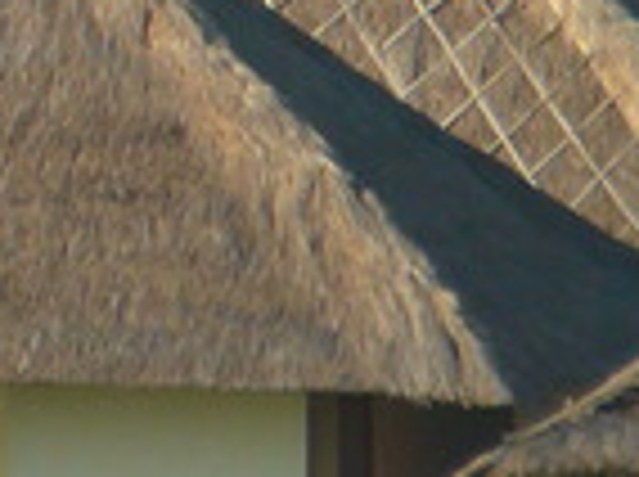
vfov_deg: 0.8
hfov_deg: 1.0
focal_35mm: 1938
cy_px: -680
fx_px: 35714
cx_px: -1035
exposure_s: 1/500
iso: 80
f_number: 4.2
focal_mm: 52
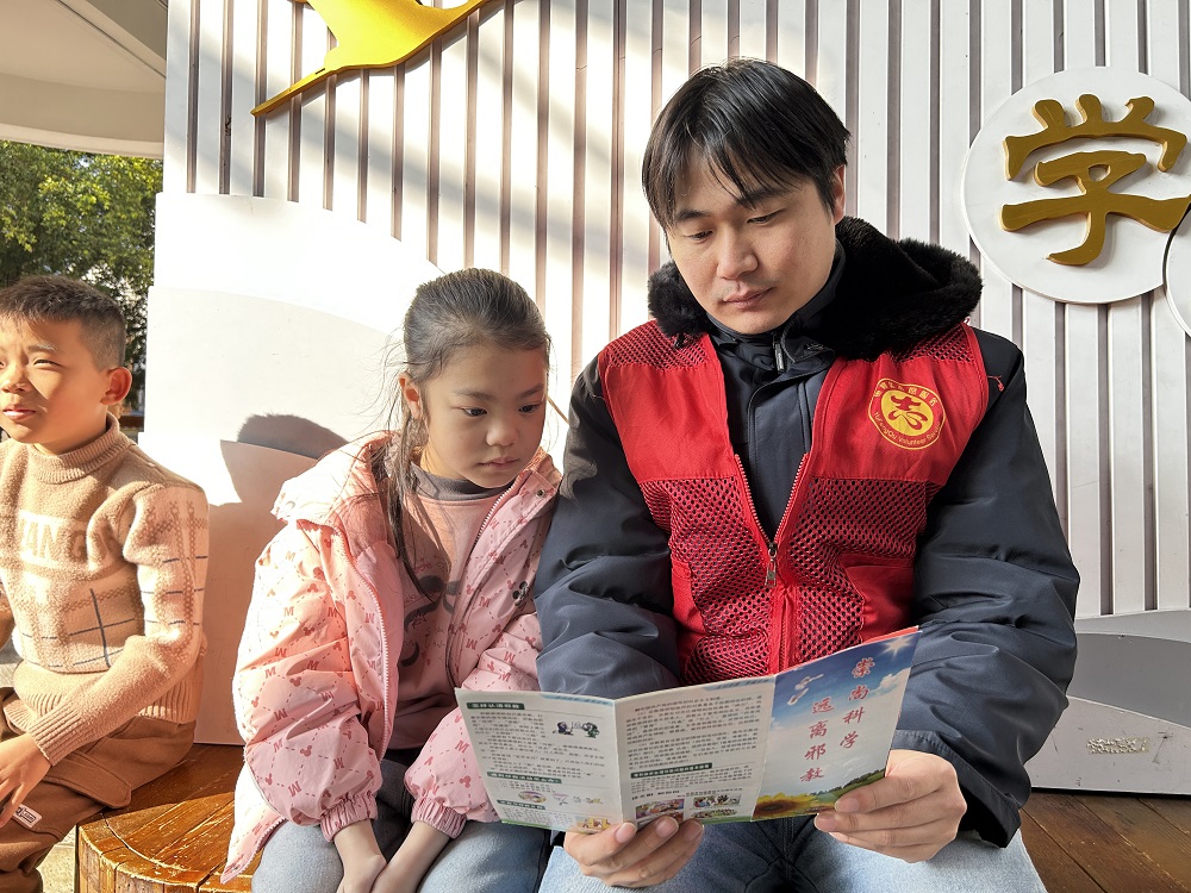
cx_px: 596
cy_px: 446
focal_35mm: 26
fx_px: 895
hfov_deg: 67.3
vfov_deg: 53.1
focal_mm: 5.7
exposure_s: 1/274
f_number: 1.5
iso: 50
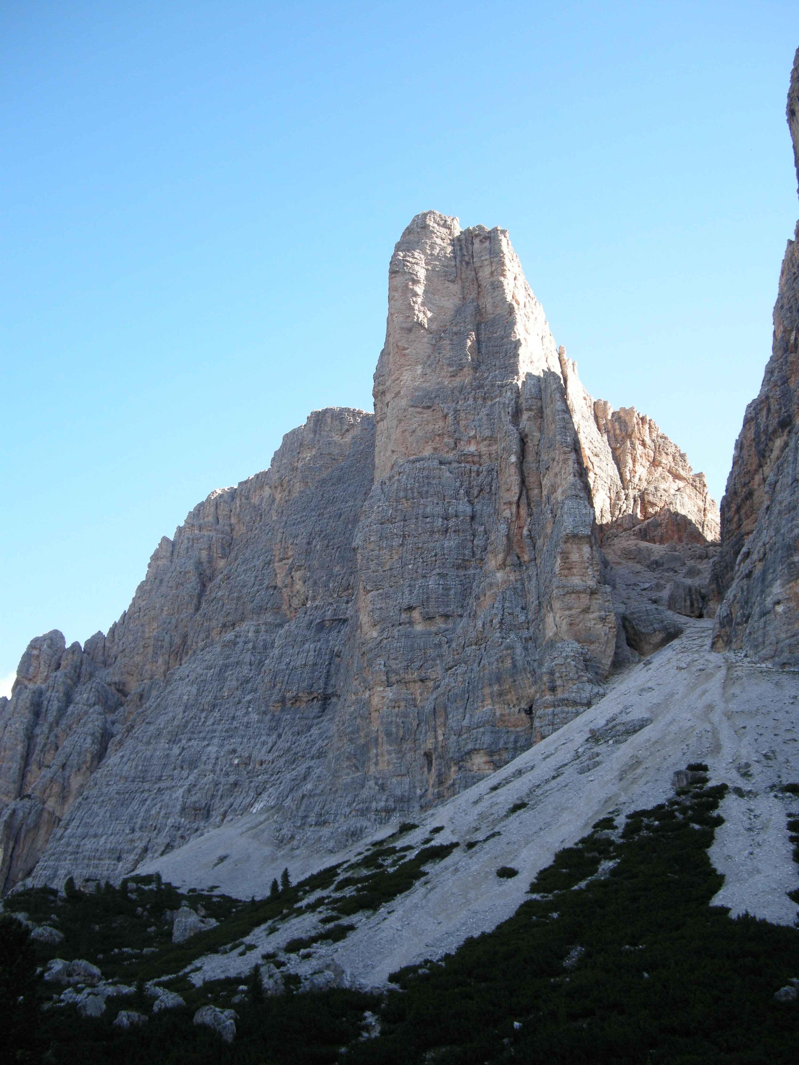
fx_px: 1139
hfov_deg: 38.7
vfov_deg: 50.1
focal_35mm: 37
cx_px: 400
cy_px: 532
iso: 64
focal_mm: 7.9
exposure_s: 1/227
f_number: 2.8
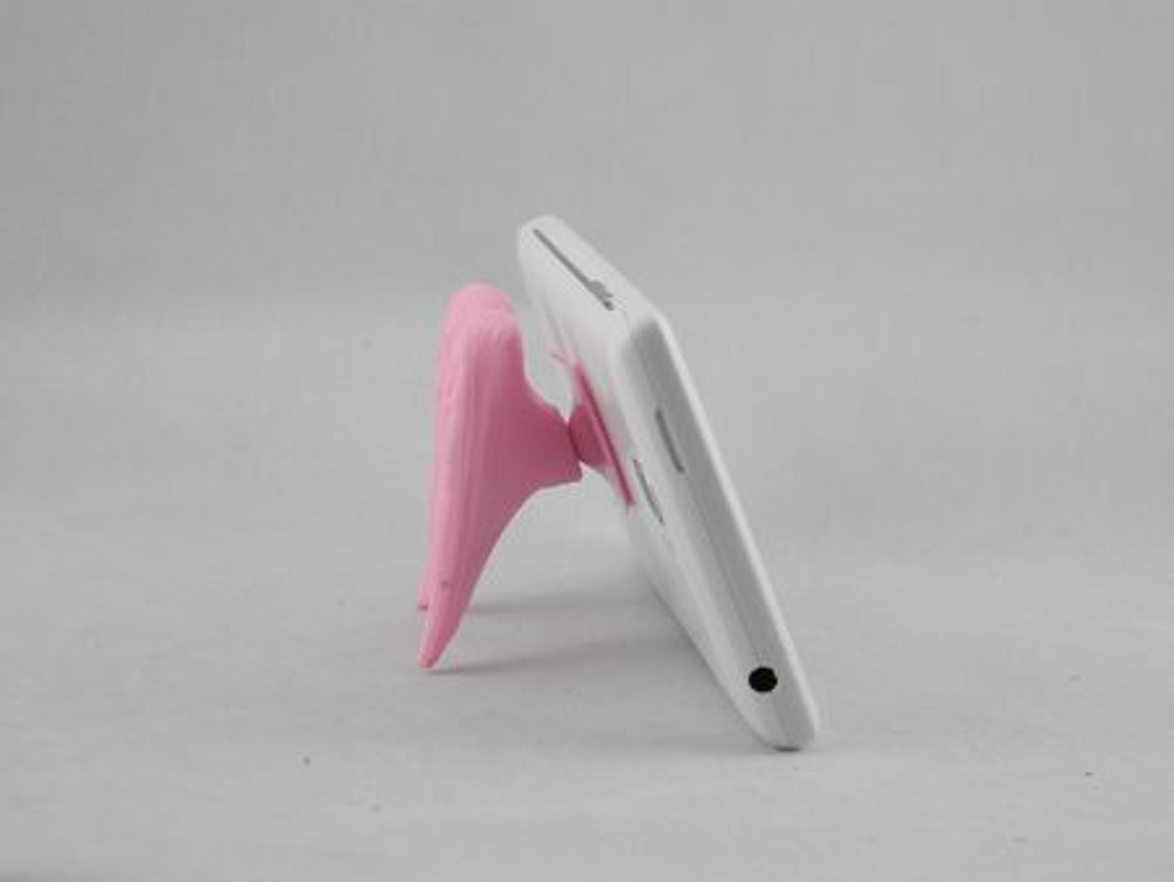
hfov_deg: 23.0
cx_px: 587
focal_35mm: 85
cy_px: 441
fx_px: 2884
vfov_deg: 17.4
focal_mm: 18.1
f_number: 4
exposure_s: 1/88.4
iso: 100
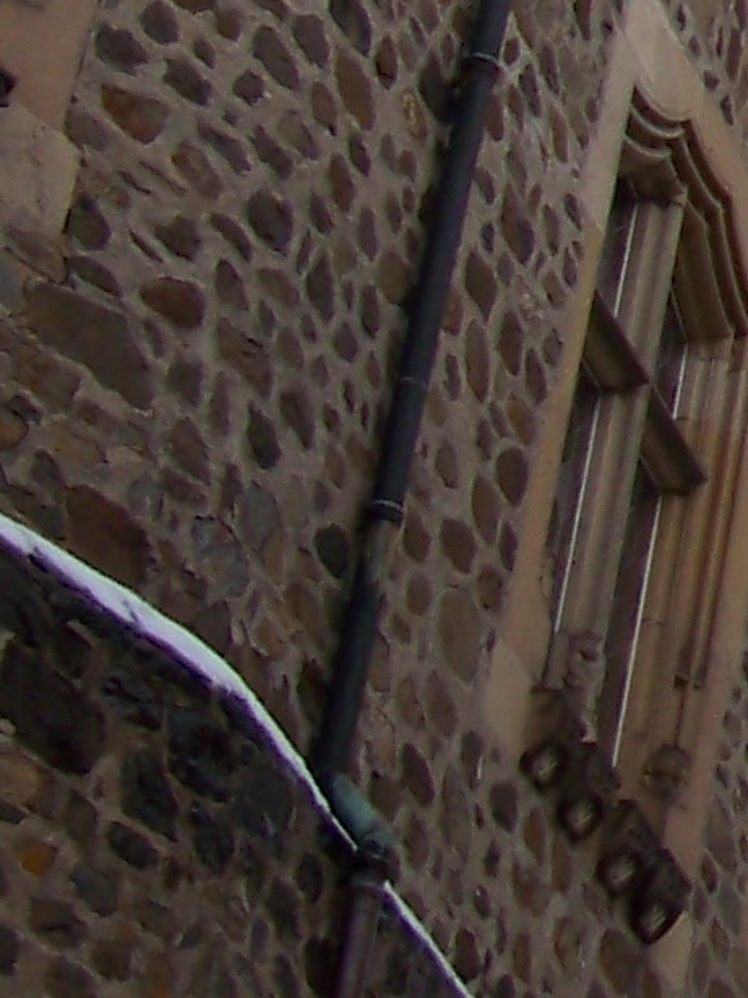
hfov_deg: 7.3
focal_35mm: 191
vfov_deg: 10.3
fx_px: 5505
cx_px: 1830
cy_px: -39
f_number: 2.8
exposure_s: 1/500
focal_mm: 5.85
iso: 64
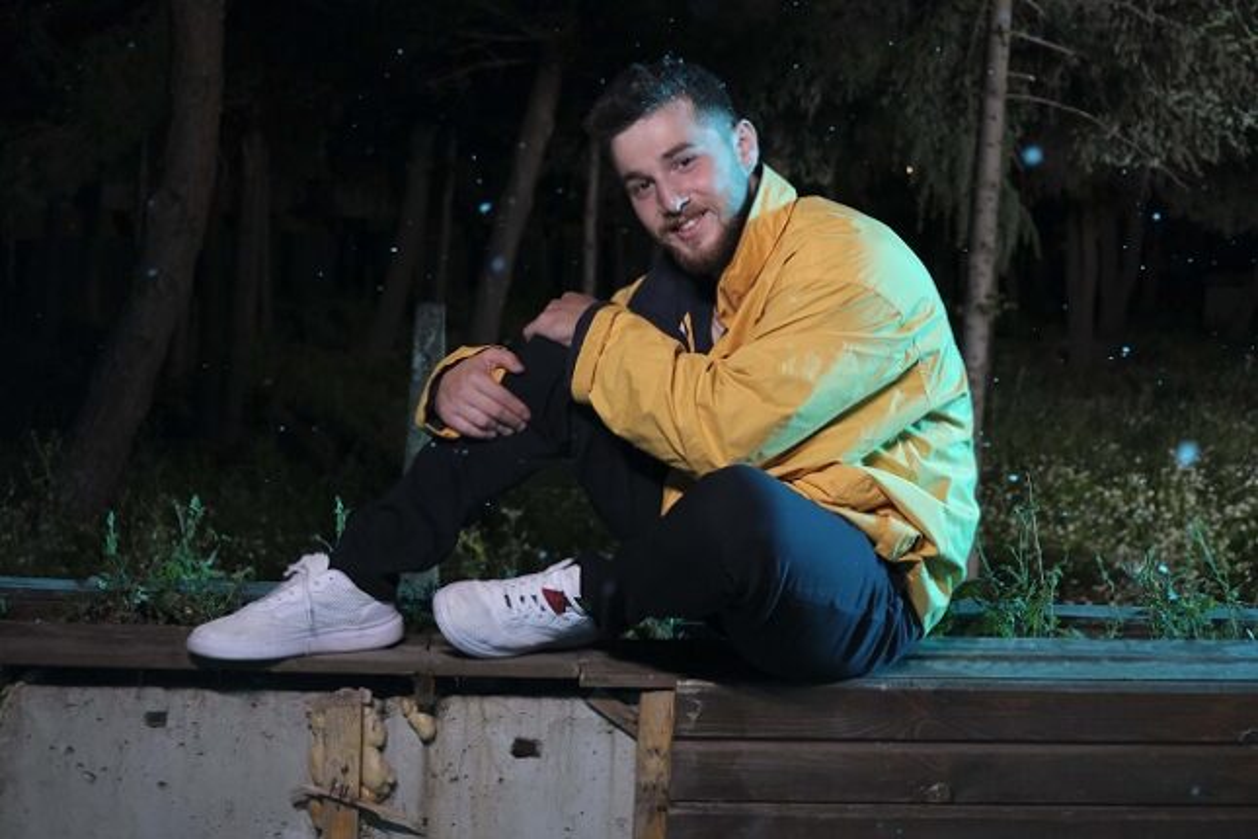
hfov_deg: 41.9
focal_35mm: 47
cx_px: 629
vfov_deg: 28.6
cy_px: 420
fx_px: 1642
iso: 4000
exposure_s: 1/100
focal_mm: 31.5
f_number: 3.6
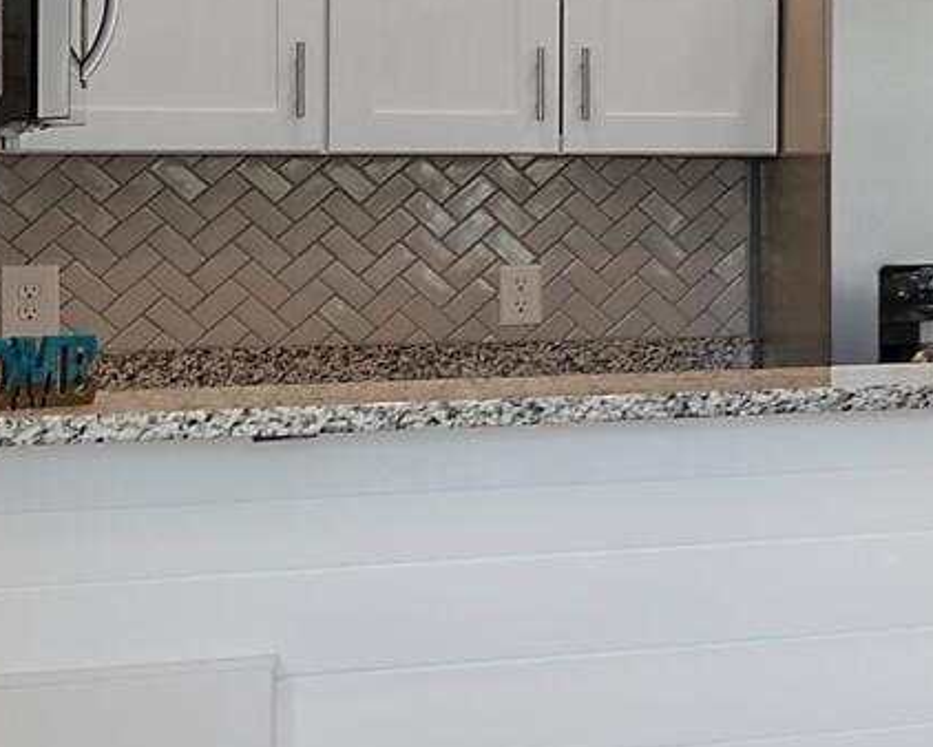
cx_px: 2047
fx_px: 2763
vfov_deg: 15.4
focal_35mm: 100
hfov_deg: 14.6
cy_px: 285
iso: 100
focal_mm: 10
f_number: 4.5
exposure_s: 1/6
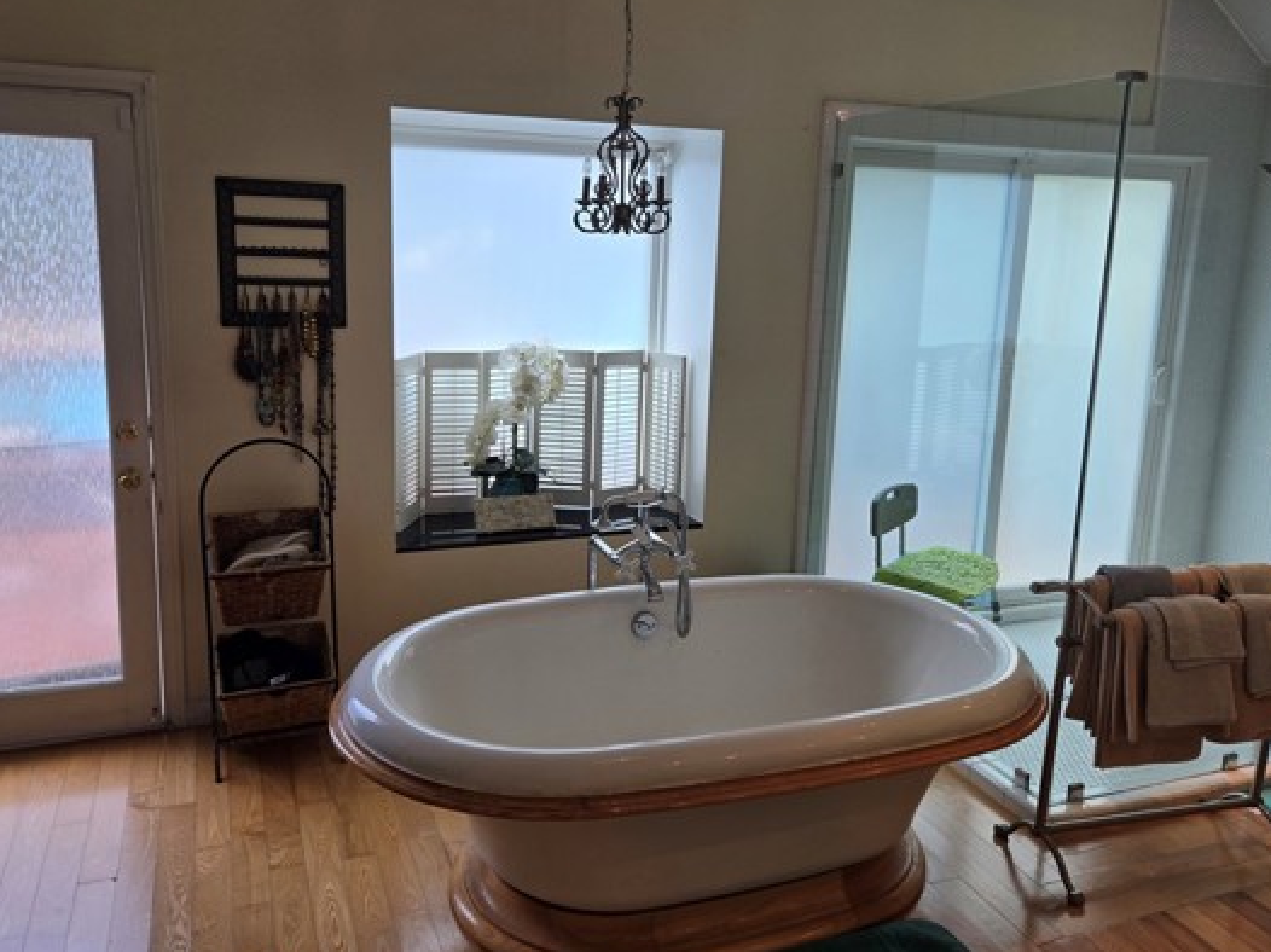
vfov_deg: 49.7
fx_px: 1028
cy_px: 437
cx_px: 609
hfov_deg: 63.4
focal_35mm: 28
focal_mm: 5.4
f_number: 1.8
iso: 50
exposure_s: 1/120
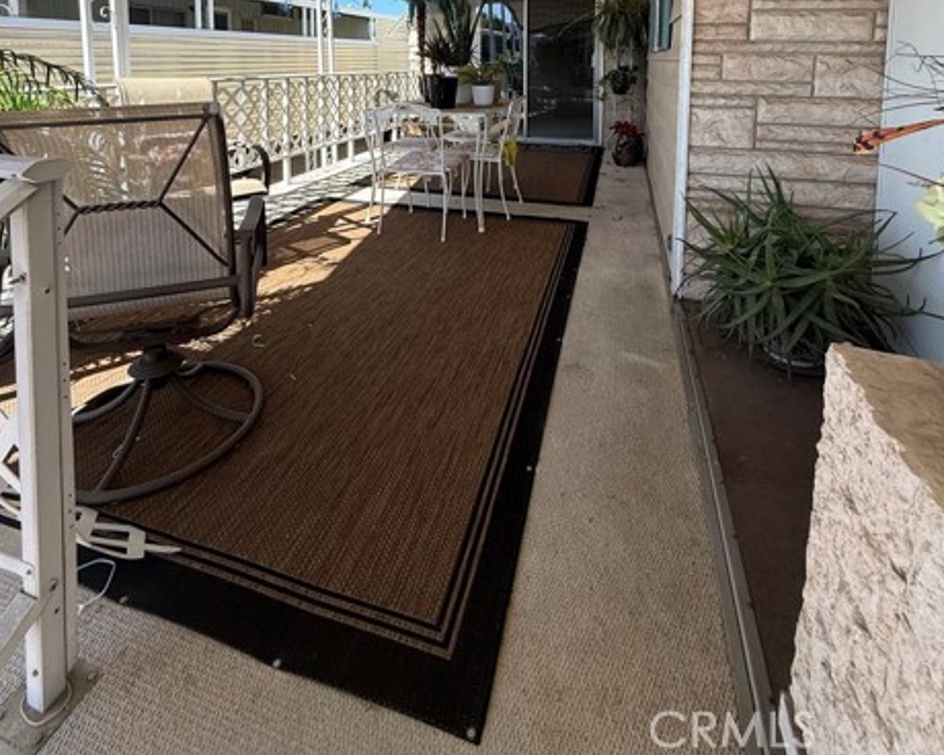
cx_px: 462
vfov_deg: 61.8
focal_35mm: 19
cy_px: 103
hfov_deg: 83.3
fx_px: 531
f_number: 2.2
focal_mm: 2.22
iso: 64
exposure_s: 1/613
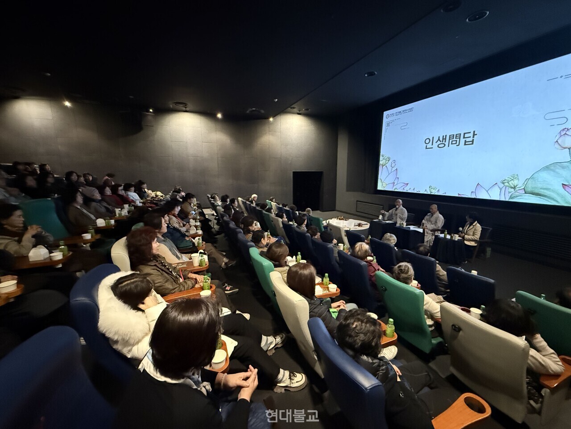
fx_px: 231
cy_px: 214
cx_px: 286
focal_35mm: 14
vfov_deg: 85.7
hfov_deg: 102.1
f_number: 2.2
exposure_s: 1/30
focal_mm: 2.22
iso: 1600
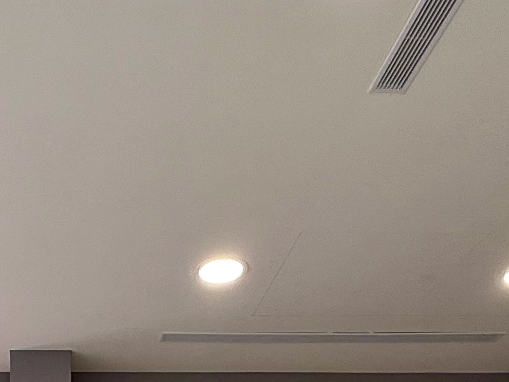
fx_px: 794
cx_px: 53
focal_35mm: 54
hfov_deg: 33.7
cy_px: 684
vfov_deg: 19.9
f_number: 2.2
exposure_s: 1/112
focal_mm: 2.22
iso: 50
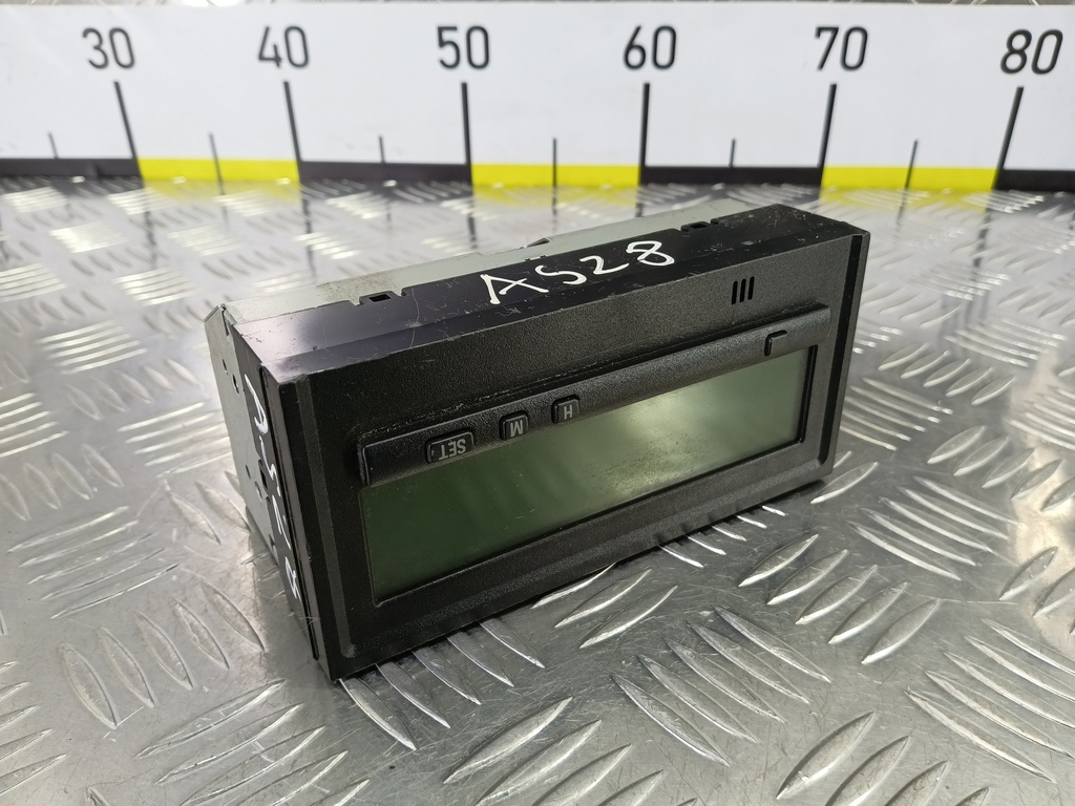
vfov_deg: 58.9
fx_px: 714
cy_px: 403
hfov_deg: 73.9
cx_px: 538
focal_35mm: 23
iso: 146
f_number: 1.6
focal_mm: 4.11
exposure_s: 1/50
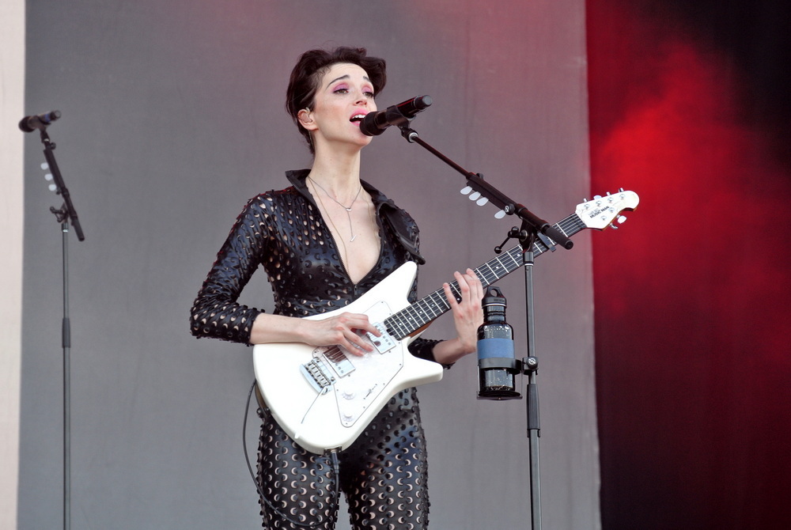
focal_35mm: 200
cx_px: 396
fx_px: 4401
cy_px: 265
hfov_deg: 10.3
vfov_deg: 6.9
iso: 125
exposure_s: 1/60
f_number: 4.8
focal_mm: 74.3
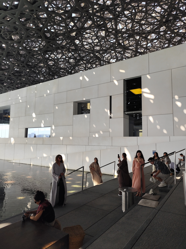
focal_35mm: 23
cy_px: 124
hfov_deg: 58.9
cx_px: 93
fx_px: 165
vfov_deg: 73.9
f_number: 1.65
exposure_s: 1/241
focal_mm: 6.19
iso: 50
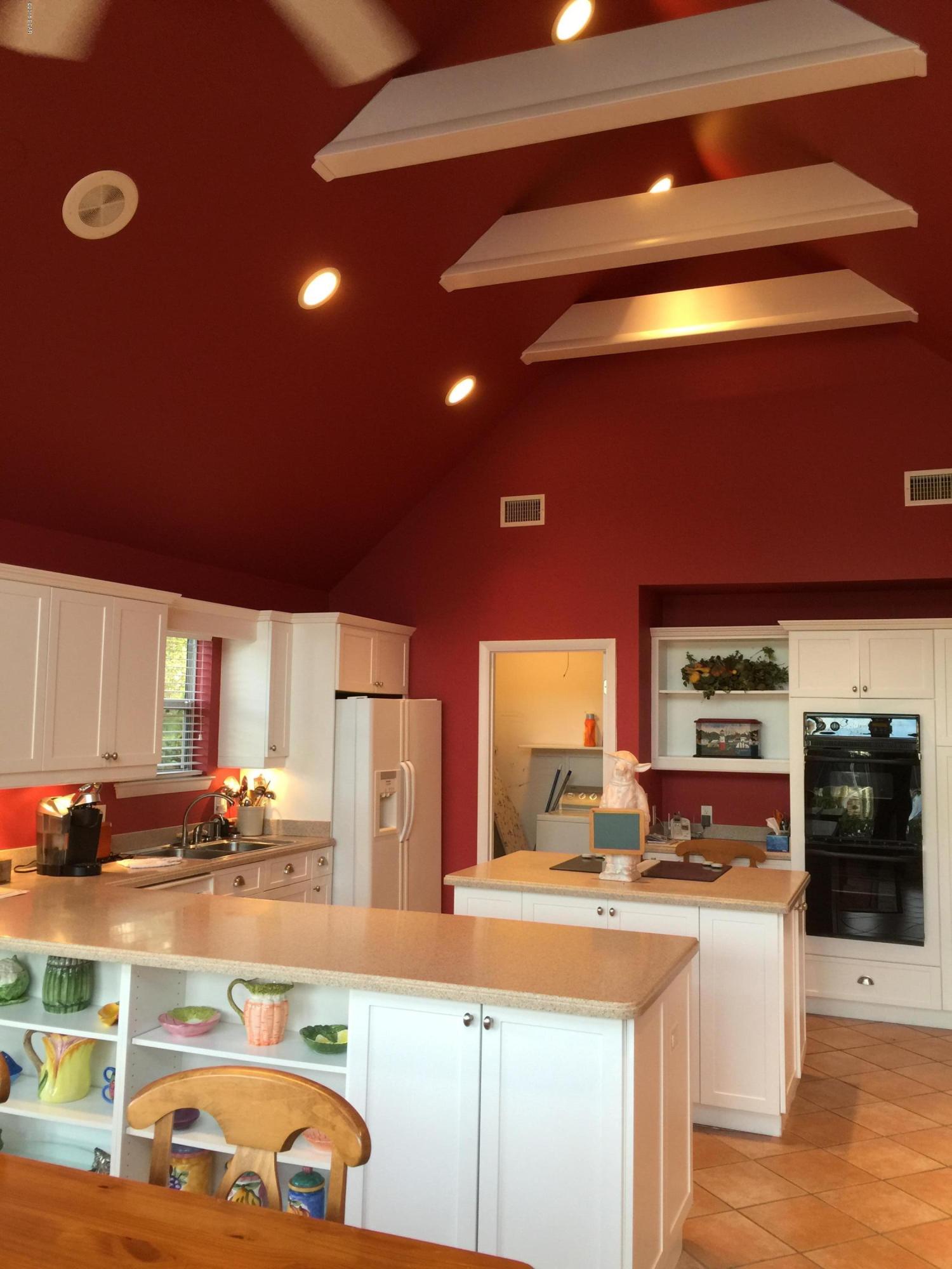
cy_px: 634
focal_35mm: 29
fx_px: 1063
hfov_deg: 48.2
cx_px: 476
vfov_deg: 61.7
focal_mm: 4.15
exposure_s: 1/30
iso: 50
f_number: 2.2
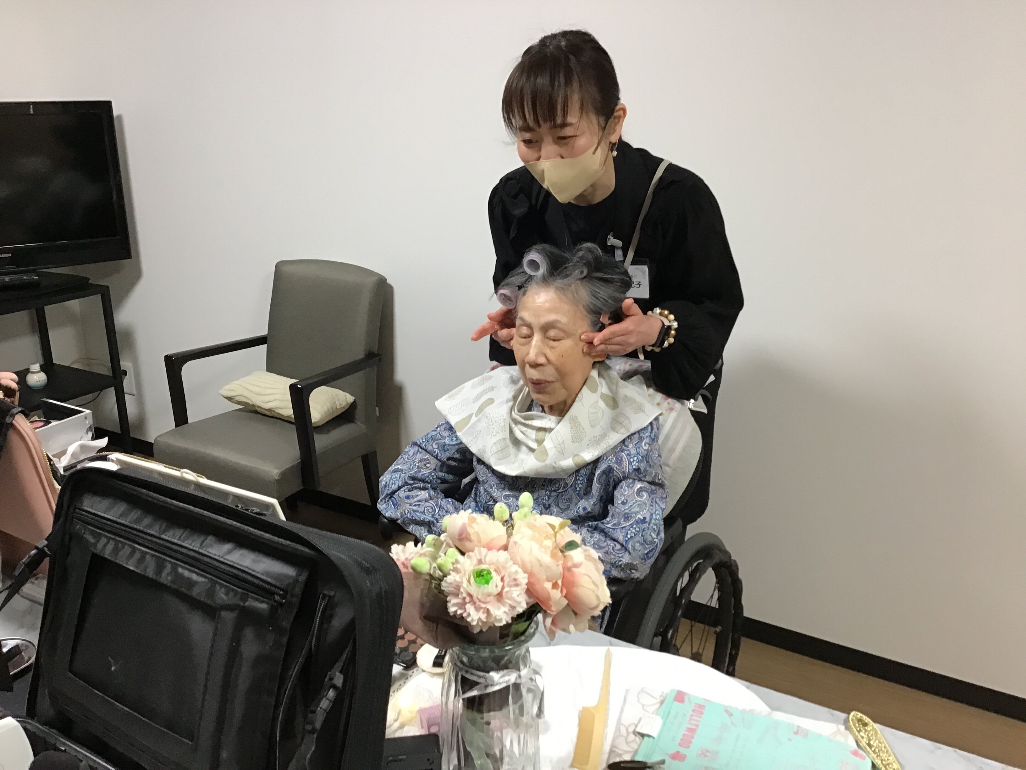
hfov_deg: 58.4
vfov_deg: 45.4
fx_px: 919
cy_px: 385
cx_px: 513
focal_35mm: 31
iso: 100
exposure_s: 1/30
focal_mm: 3.3
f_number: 2.4
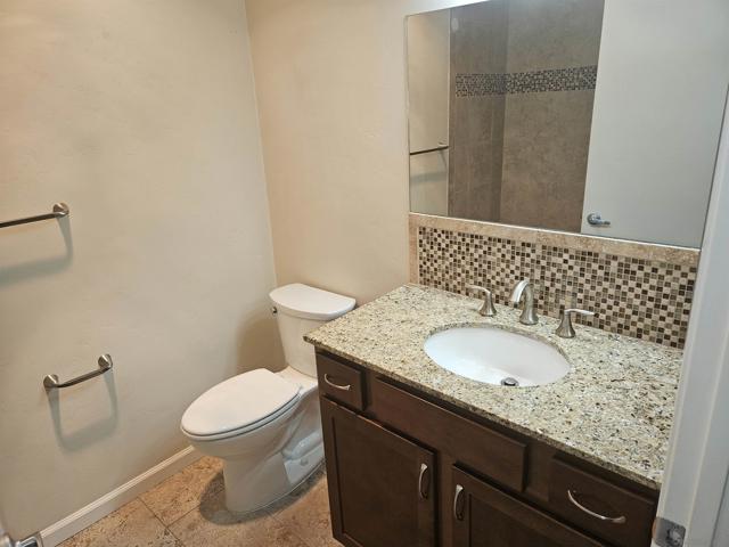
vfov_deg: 58.9
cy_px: 274
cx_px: 364
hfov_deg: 73.9
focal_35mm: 23
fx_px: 484
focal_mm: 5.4
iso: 50
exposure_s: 1/60
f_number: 1.8
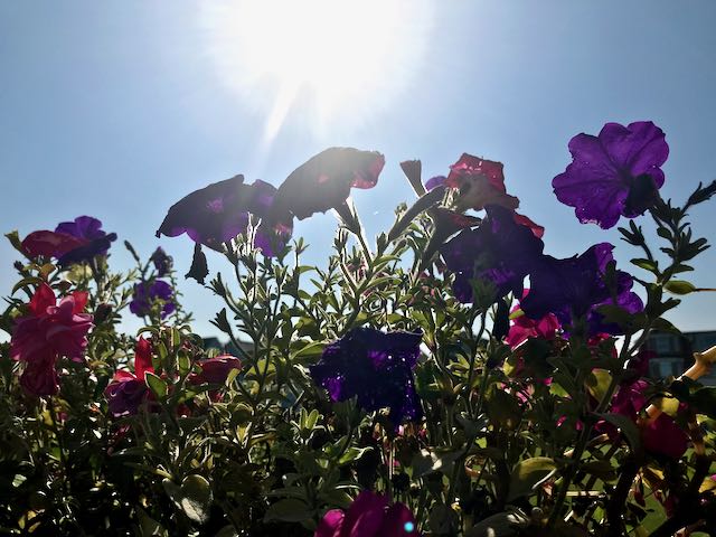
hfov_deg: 63.4
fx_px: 579
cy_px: 268
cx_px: 358
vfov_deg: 49.7
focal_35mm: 28
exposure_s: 1/10638
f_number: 1.8
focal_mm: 3.99
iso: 25
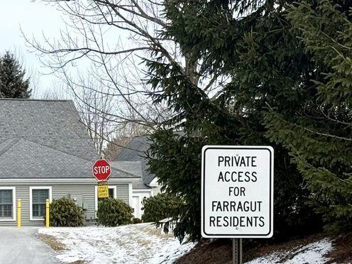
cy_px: 202
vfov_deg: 11.2
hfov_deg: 14.8
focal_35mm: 132
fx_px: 1342
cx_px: 31
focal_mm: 6.76
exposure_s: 1/3226
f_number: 1.78
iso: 64
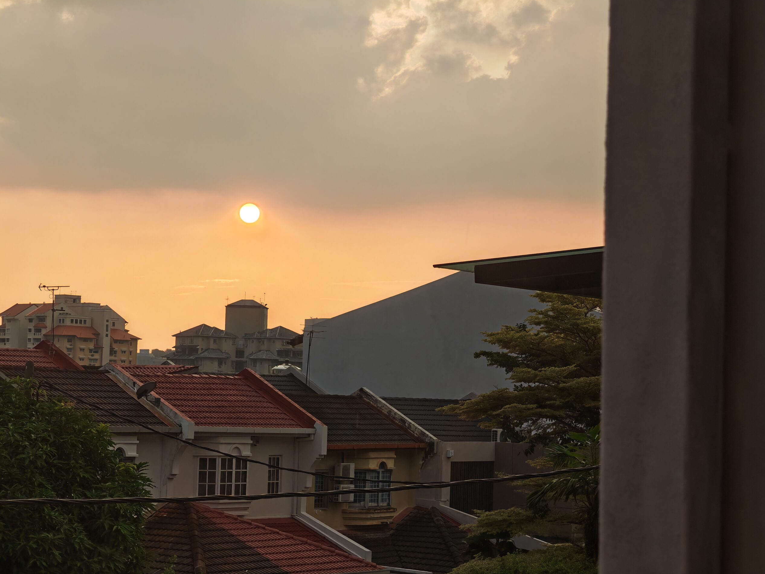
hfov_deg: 20.4
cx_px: 382
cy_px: 286
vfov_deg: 15.4
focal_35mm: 96
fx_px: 2122
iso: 50
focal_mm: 14.92
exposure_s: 1/260
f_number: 3
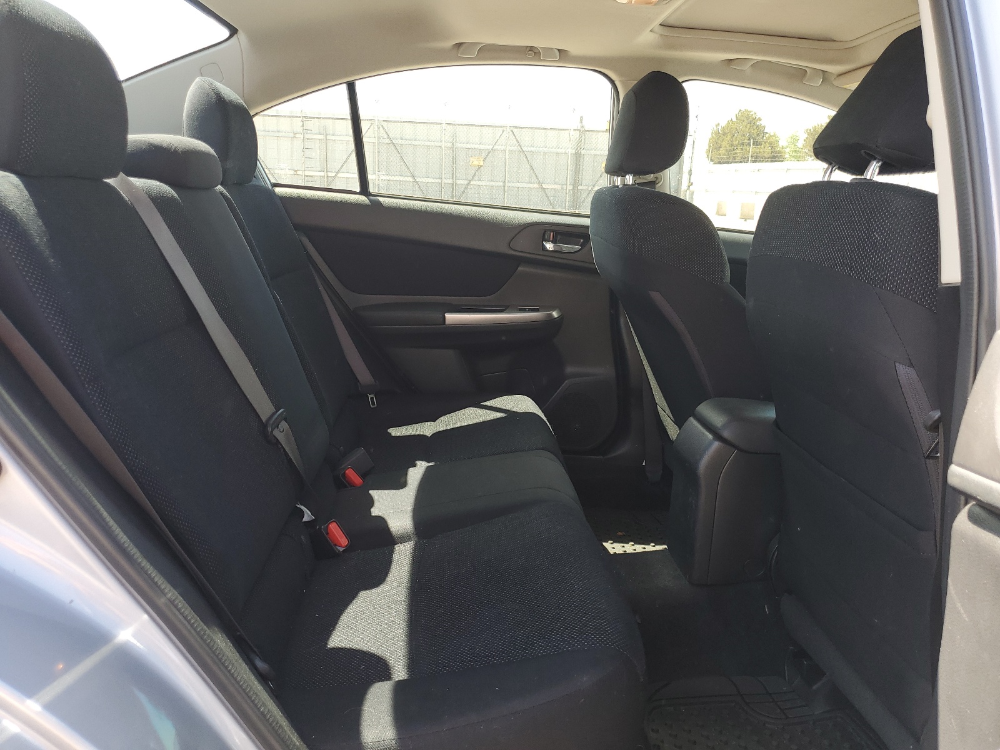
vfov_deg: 53.1
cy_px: 375
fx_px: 751
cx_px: 500
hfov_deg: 67.3
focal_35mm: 26
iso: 50
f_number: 1.5
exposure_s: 1/189
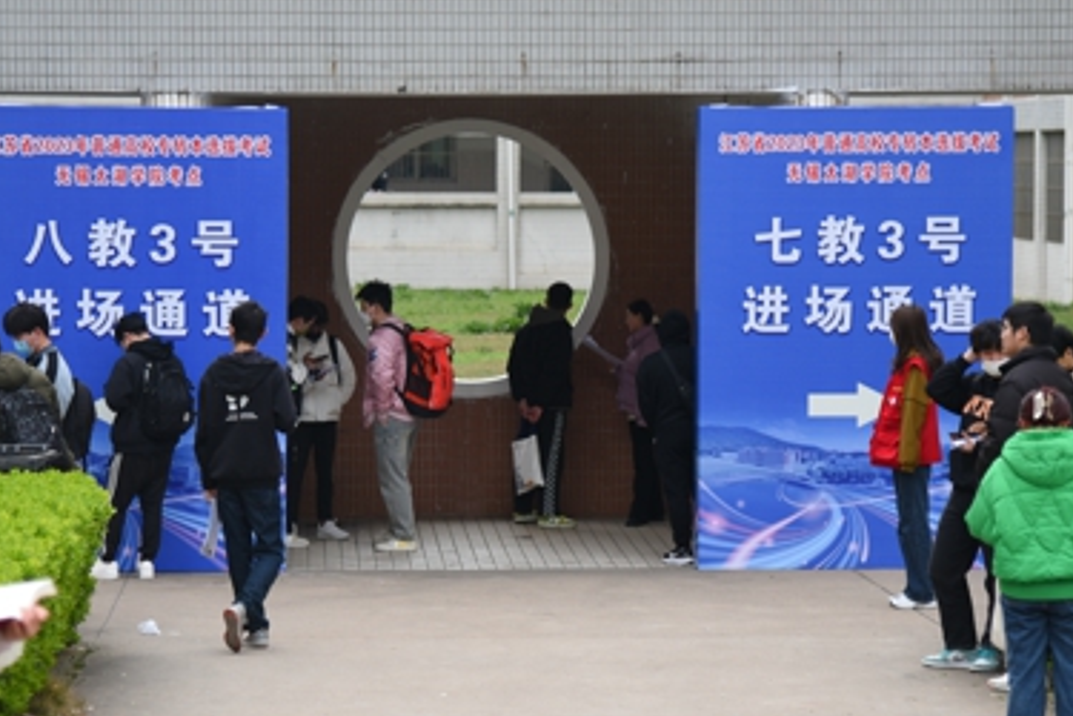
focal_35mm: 167
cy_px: 377
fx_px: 4977
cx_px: 475
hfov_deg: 12.3
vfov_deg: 8.2
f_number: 4
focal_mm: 92
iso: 140
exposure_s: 1/100
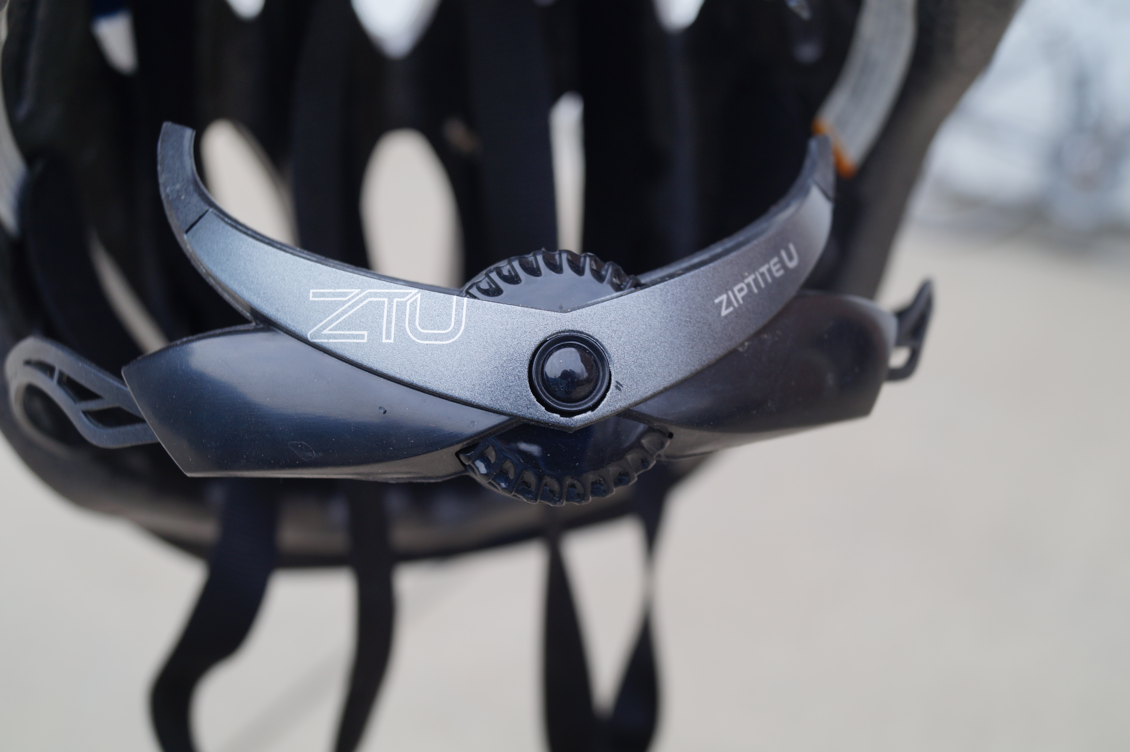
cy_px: 376
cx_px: 565
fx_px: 1318
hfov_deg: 46.4
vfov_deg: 31.9
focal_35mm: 42
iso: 100
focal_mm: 28
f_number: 4.5
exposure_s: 1/60
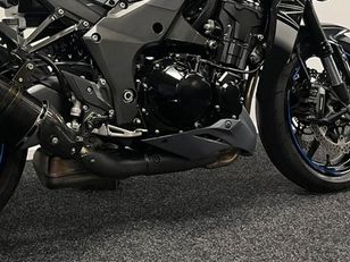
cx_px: 82
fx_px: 546
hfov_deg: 34.7
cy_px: 35
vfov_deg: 26.3
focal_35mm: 54
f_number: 1.6
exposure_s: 1/50
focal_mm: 5.1
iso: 100
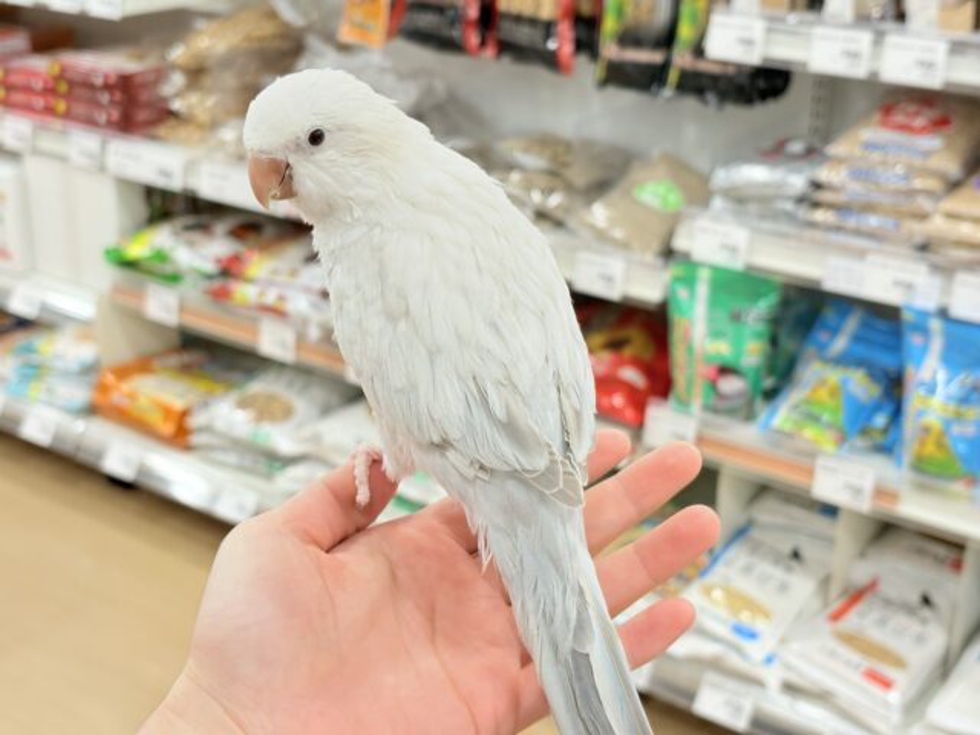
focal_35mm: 52
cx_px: 490
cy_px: 368
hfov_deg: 36.8
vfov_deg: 28.0
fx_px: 1472
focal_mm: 5.96
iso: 64
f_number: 1.6
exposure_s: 1/50
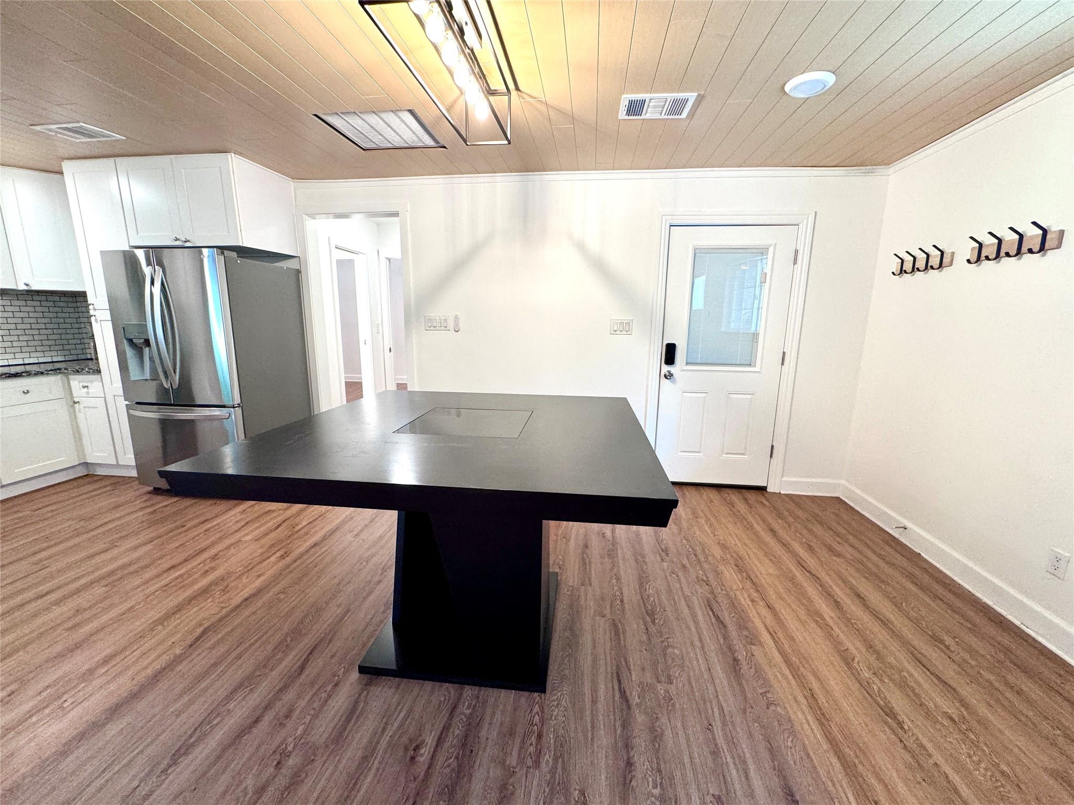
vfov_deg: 85.7
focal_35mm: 14
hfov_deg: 102.1
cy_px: 402
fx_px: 434
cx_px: 537
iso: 200
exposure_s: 1/60
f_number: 2.2
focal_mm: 2.22
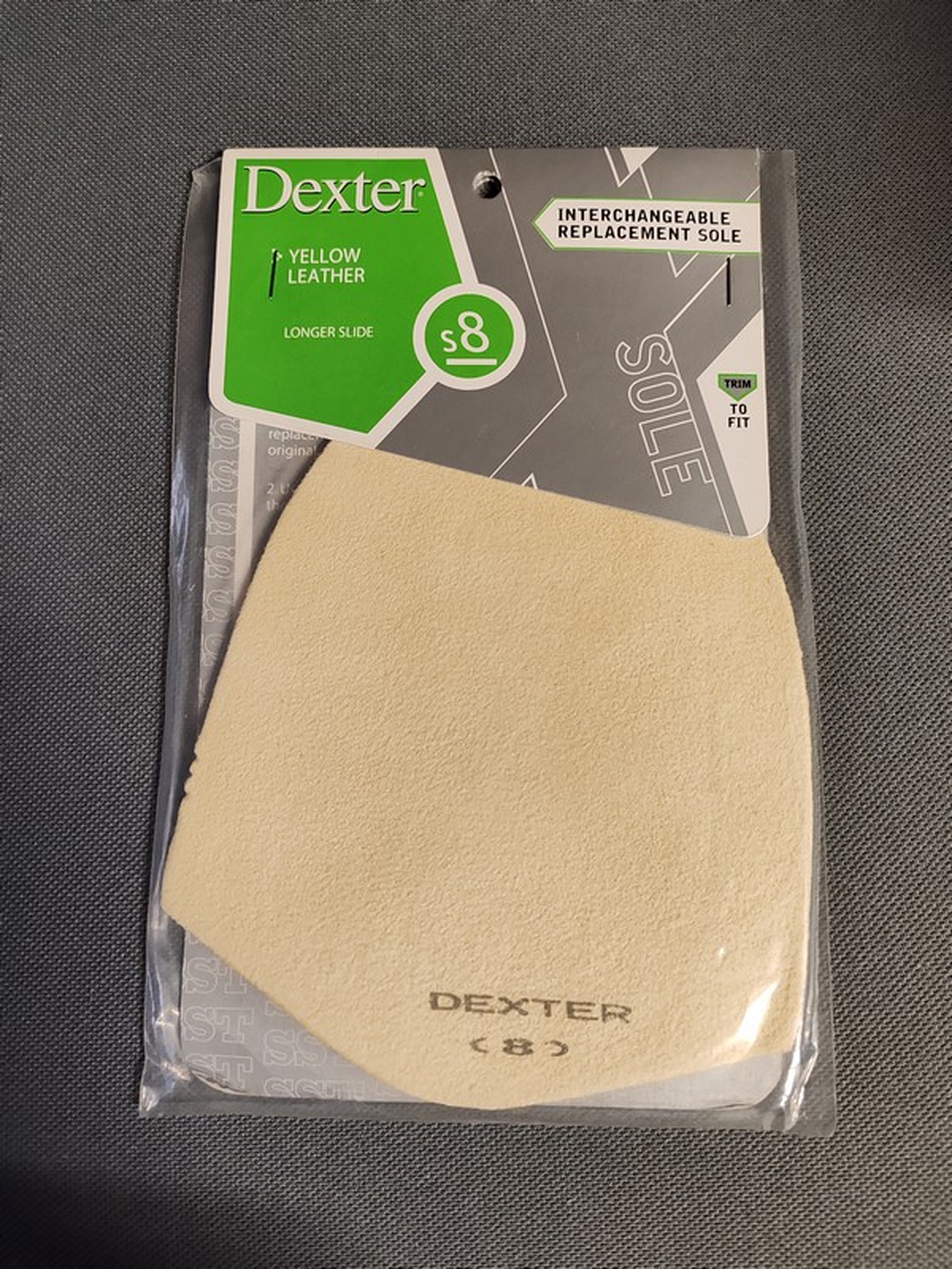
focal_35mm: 27
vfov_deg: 65.3
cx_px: 476
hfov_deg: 51.4
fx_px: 990
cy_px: 634
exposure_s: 1/50
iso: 4000
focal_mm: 6.12
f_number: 1.9
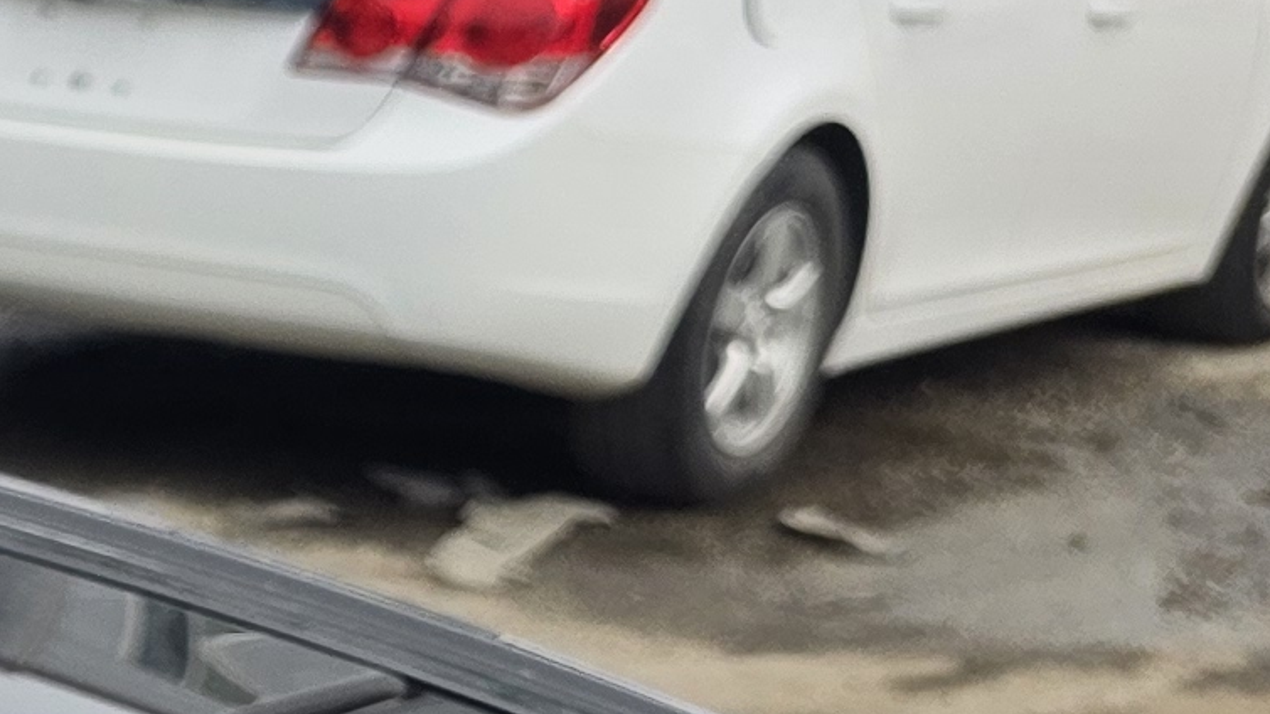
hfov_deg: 11.9
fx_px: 4479
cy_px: 850
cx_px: -2078
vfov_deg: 9.0
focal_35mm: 133
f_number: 1.7
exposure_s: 1/2921
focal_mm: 6.3
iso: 80
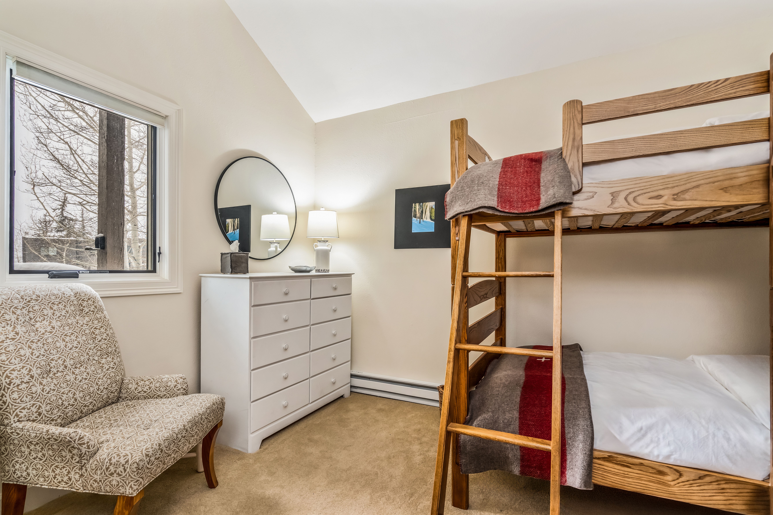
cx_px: 386
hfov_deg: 96.7
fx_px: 343
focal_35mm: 16
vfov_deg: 73.7
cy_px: 258
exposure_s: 1/200
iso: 160
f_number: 8
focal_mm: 16
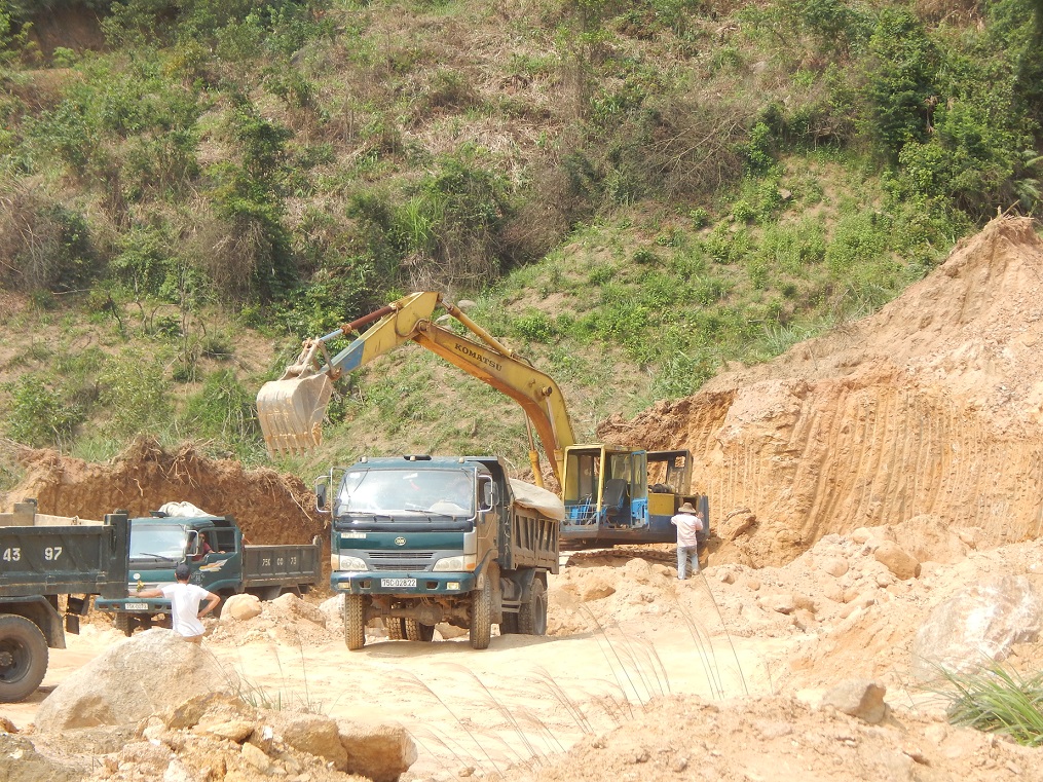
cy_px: 391
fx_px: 3133
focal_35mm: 104
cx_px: 522
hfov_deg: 18.9
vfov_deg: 14.2
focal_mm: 18.7
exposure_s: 1/400
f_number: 4.5
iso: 125
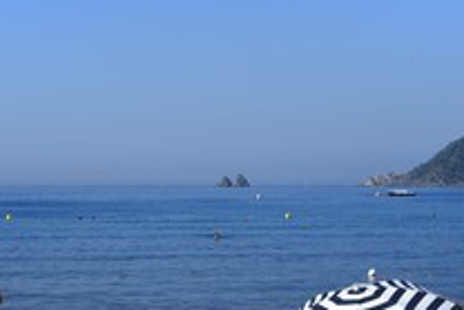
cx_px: 183
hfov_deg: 19.4
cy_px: 272
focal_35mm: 105
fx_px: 1354
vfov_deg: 13.0
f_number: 16
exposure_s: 1/250
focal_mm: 52
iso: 200
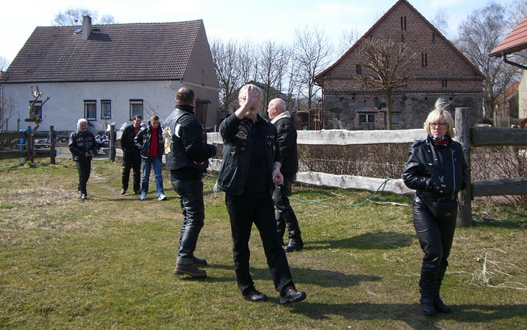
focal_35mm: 45
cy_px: 117
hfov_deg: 44.3
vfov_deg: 28.5
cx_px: 266
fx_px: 647
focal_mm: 6.2
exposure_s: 1/400
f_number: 4.3
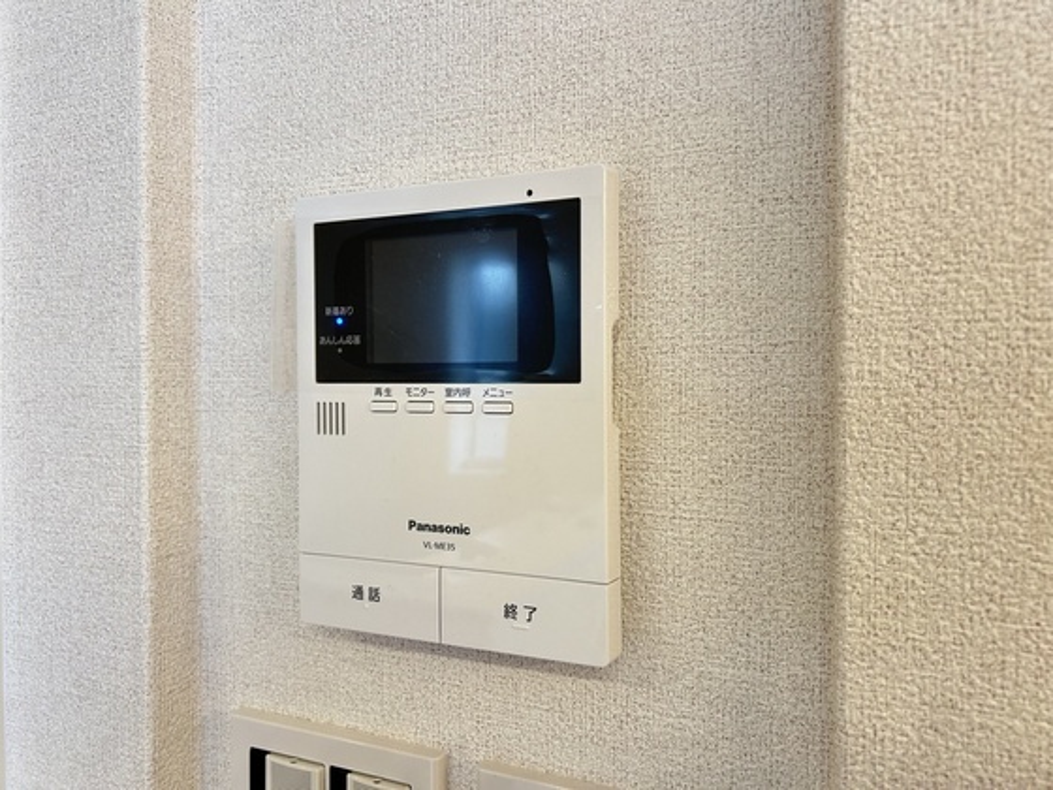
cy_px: 395
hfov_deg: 67.3
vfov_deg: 53.1
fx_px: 791
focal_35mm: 26
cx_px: 526
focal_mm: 5.7
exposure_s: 1/60
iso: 80
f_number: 1.5
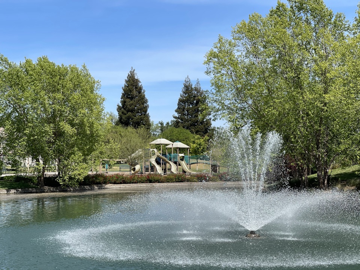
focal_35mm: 64
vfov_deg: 22.9
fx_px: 666
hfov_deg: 30.3
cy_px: 135
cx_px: 180
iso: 20
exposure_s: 1/1096
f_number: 2.2
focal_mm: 7.5
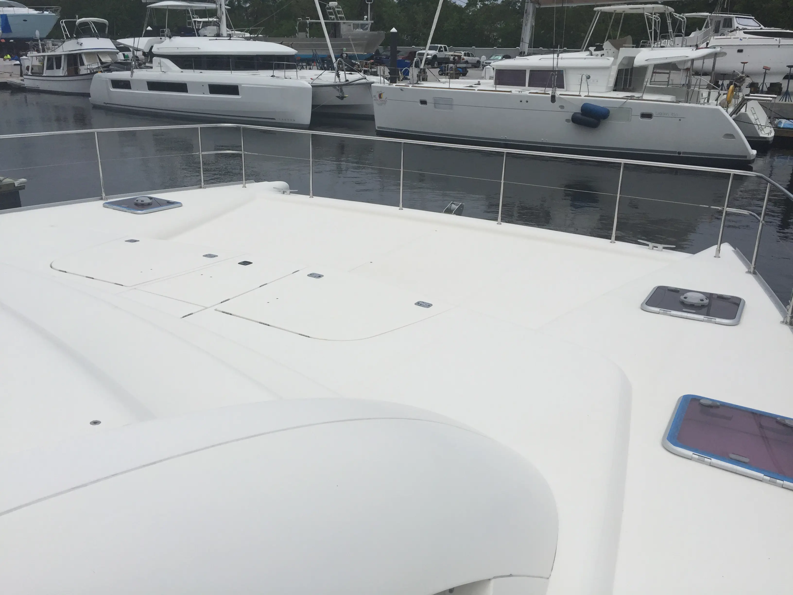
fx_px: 664
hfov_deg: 61.7
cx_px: 396
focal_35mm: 29
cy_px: 298
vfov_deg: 48.2
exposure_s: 1/6623
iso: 32
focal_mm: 4.15
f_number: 2.2
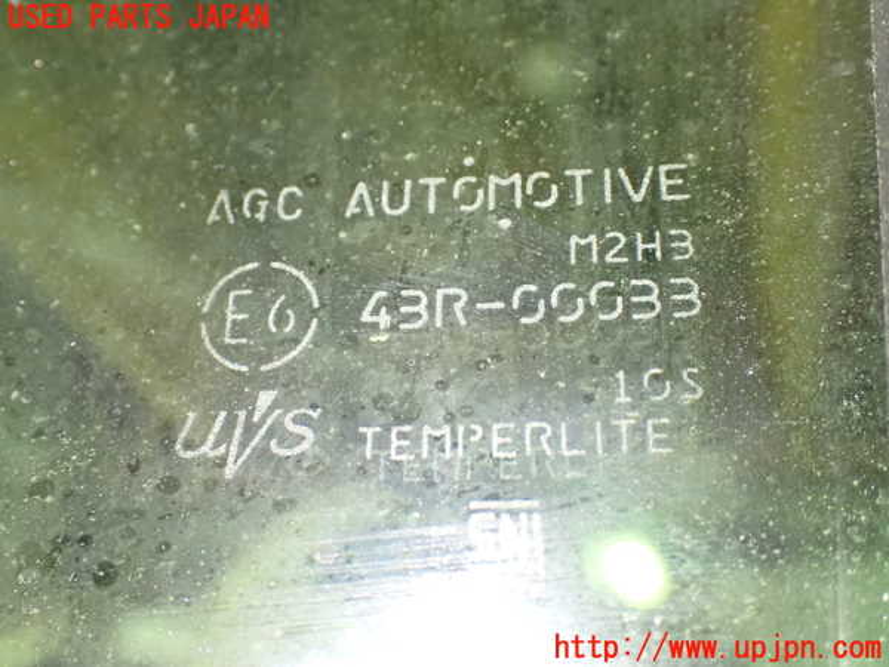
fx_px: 1130
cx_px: 444
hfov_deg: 42.9
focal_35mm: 44
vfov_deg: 32.9
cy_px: 334
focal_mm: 7.84
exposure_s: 1/40
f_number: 2.9
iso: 1250
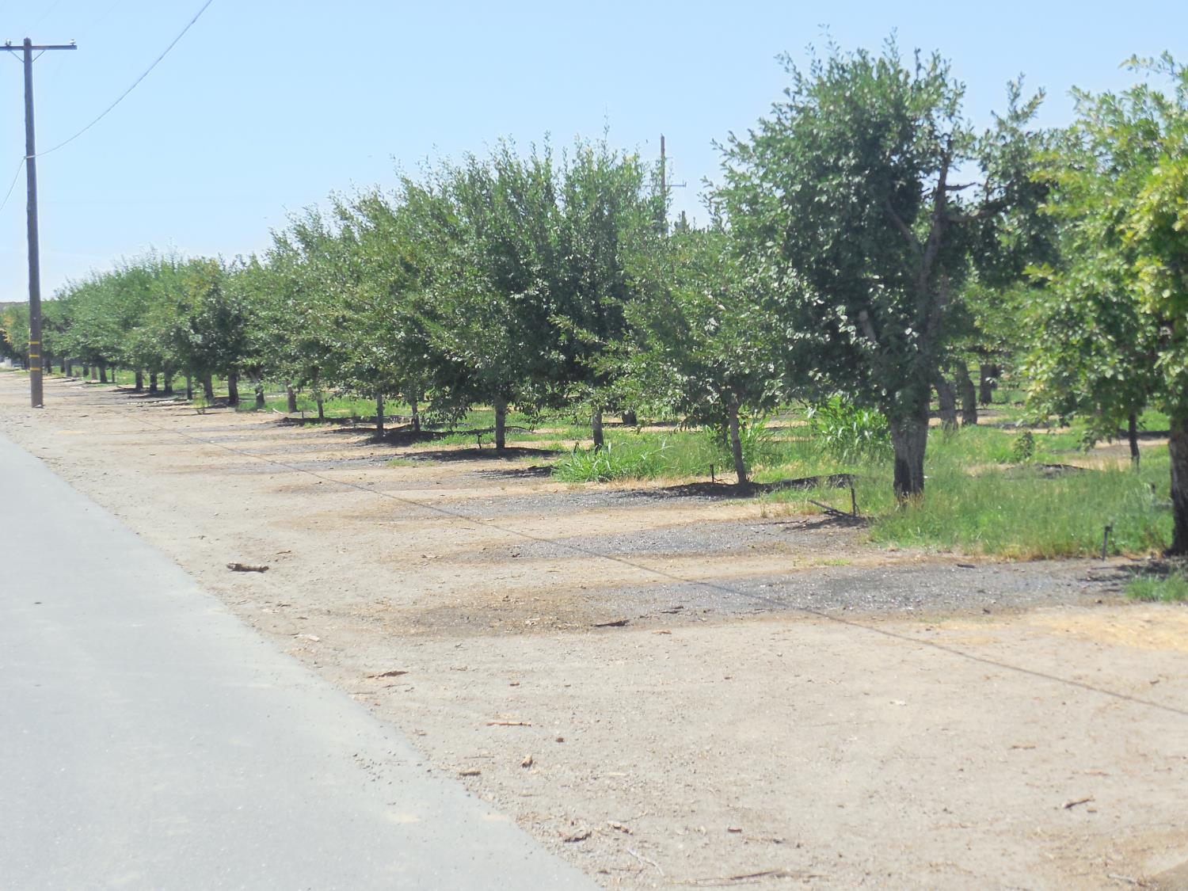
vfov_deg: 15.7
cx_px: 594
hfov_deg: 20.9
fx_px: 3226
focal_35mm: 94
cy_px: 446
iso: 125
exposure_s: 1/500
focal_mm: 16.8
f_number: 4.7
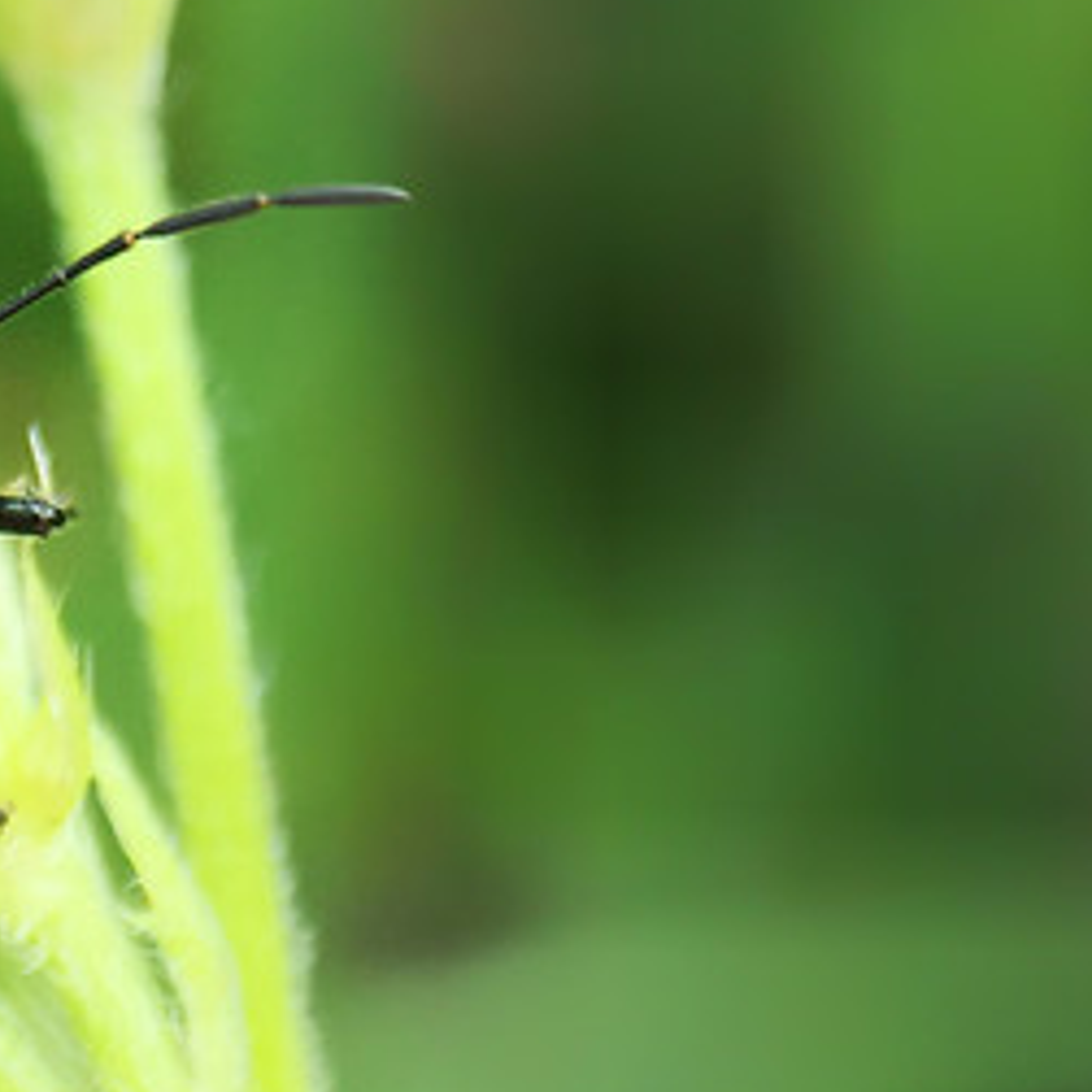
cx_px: -122
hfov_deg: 19.1
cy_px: -233
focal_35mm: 87
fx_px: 3105
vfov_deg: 18.8
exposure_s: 1/347
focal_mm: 4.15
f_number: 2.2
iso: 32
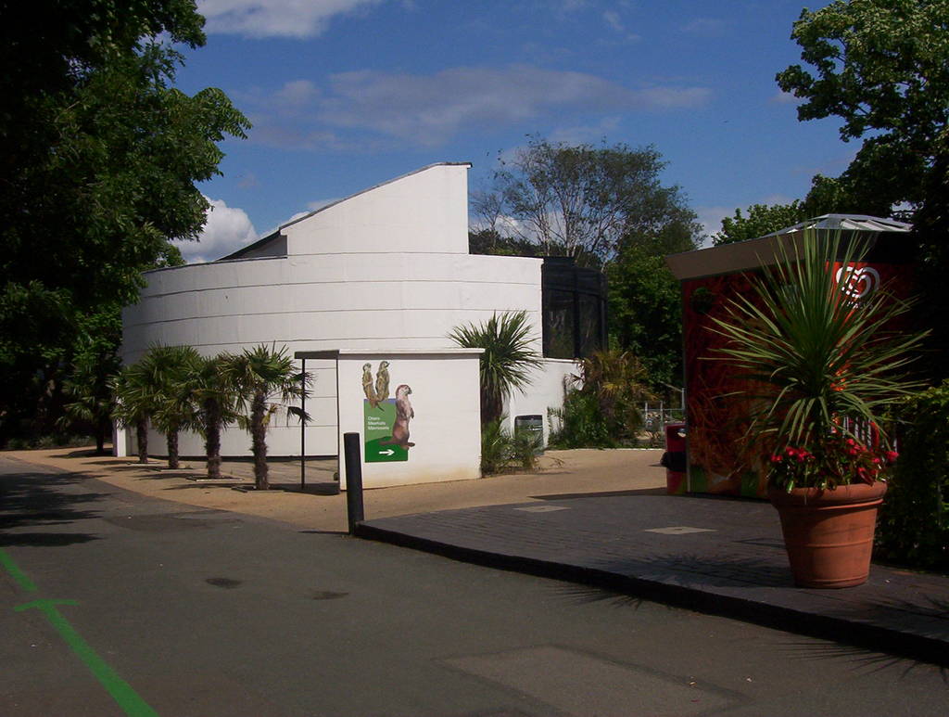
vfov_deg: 27.1
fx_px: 1484
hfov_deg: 35.5
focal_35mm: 54
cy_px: 358
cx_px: 474
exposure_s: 1/1695
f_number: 5.61
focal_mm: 7.1
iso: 100
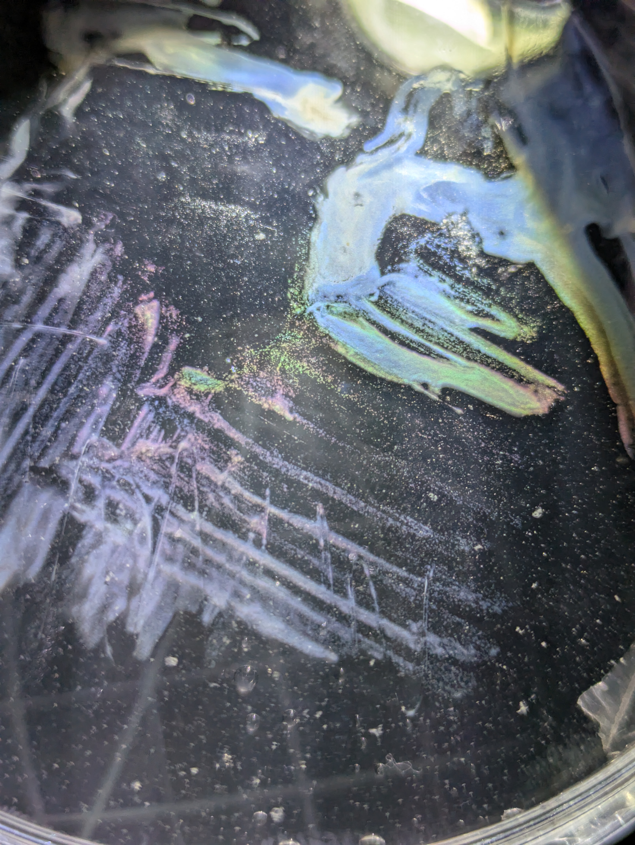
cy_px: 422
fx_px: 1246
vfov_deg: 37.5
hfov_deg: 28.6
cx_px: 318
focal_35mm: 51
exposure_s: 1/406
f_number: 1.89
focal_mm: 5.43
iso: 40
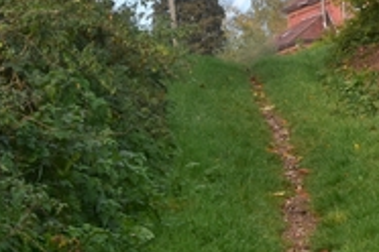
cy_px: -136
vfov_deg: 6.7
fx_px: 2137
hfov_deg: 10.1
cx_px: 271
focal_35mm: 203
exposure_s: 1/125
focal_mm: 42
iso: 200
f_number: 11
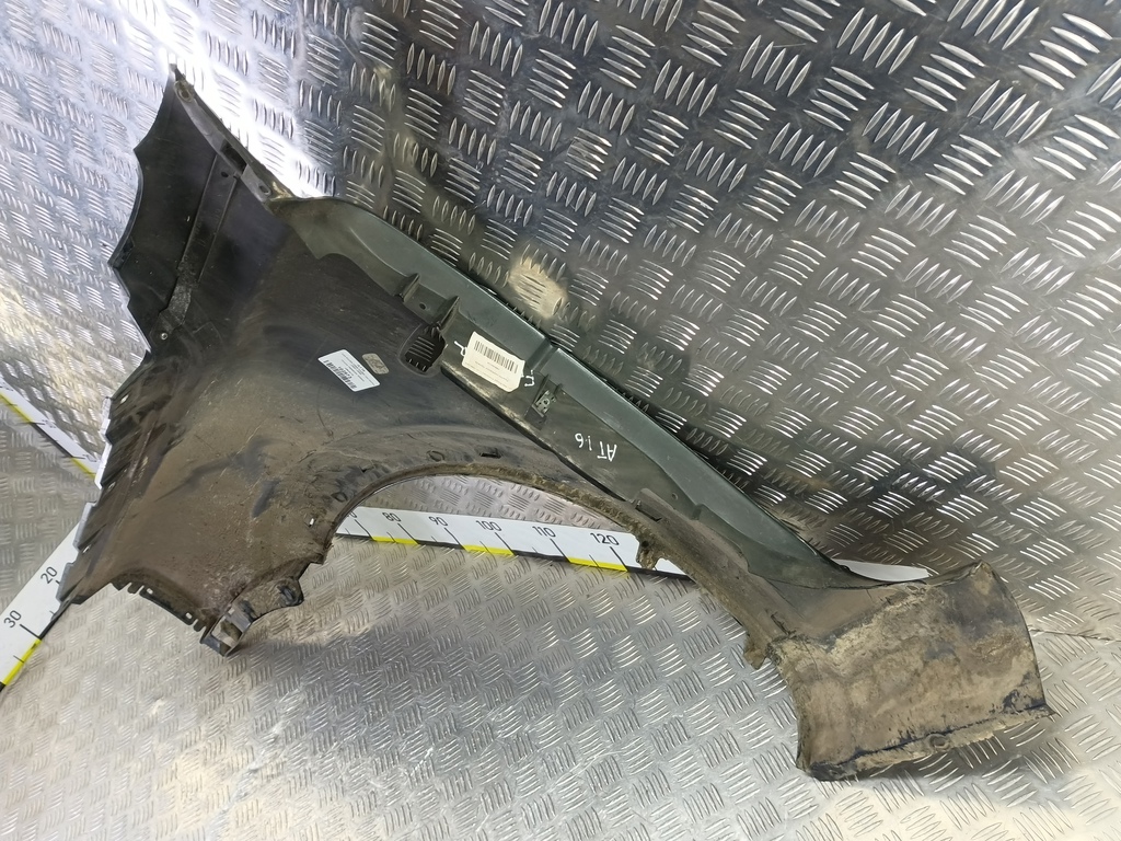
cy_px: 420
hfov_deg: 73.9
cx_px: 560
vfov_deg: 58.9
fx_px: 745
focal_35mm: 23
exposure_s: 1/50
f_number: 1.6
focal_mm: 4.11
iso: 181
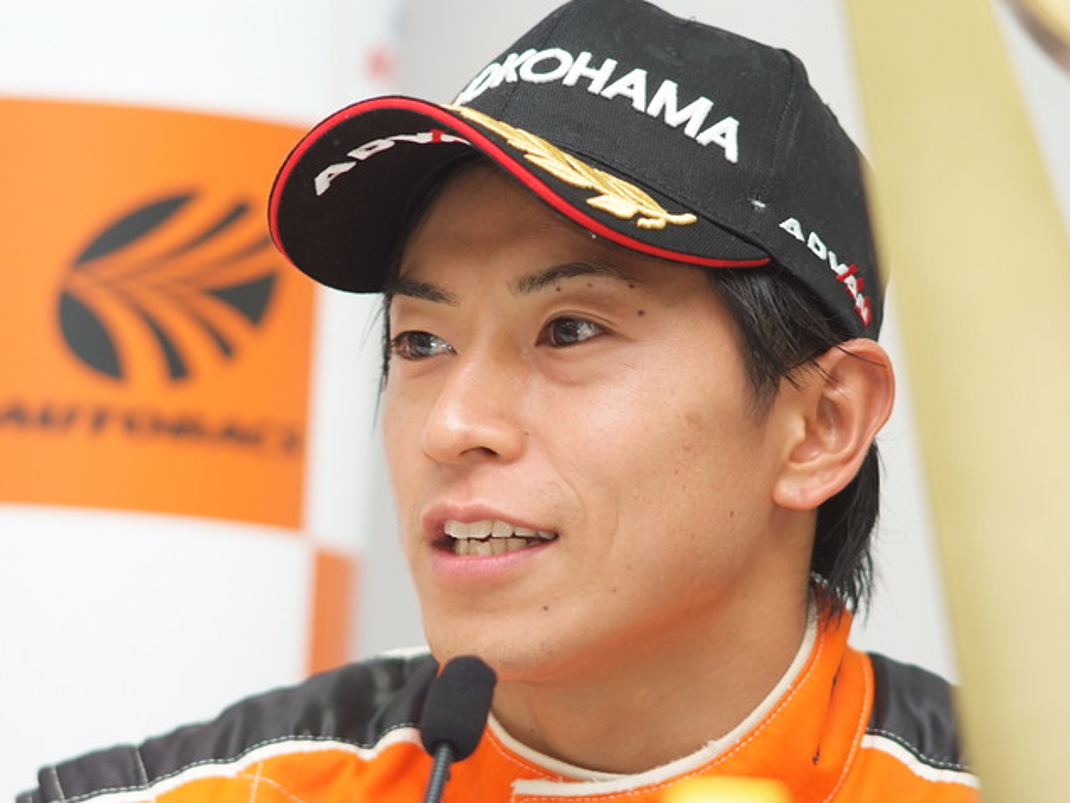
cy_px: 401
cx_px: 476
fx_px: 9088
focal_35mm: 294
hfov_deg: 6.7
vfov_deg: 5.1
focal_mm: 180
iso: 320
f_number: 2.8
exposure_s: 1/125
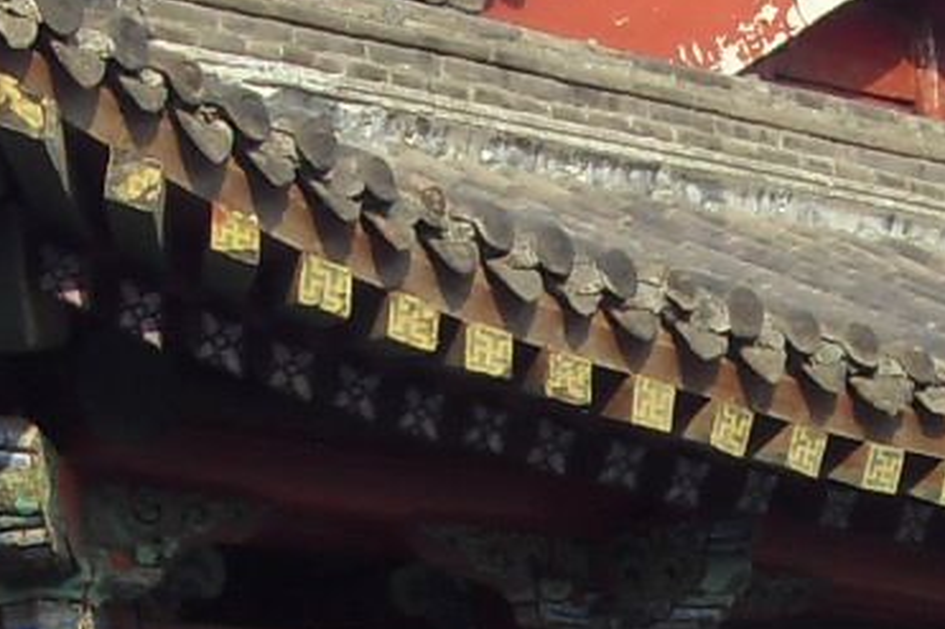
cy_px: 986
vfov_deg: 6.0
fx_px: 5877
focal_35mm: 224
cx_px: 344
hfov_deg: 9.2
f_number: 3.5
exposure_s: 1/350
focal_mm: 6.6
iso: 80
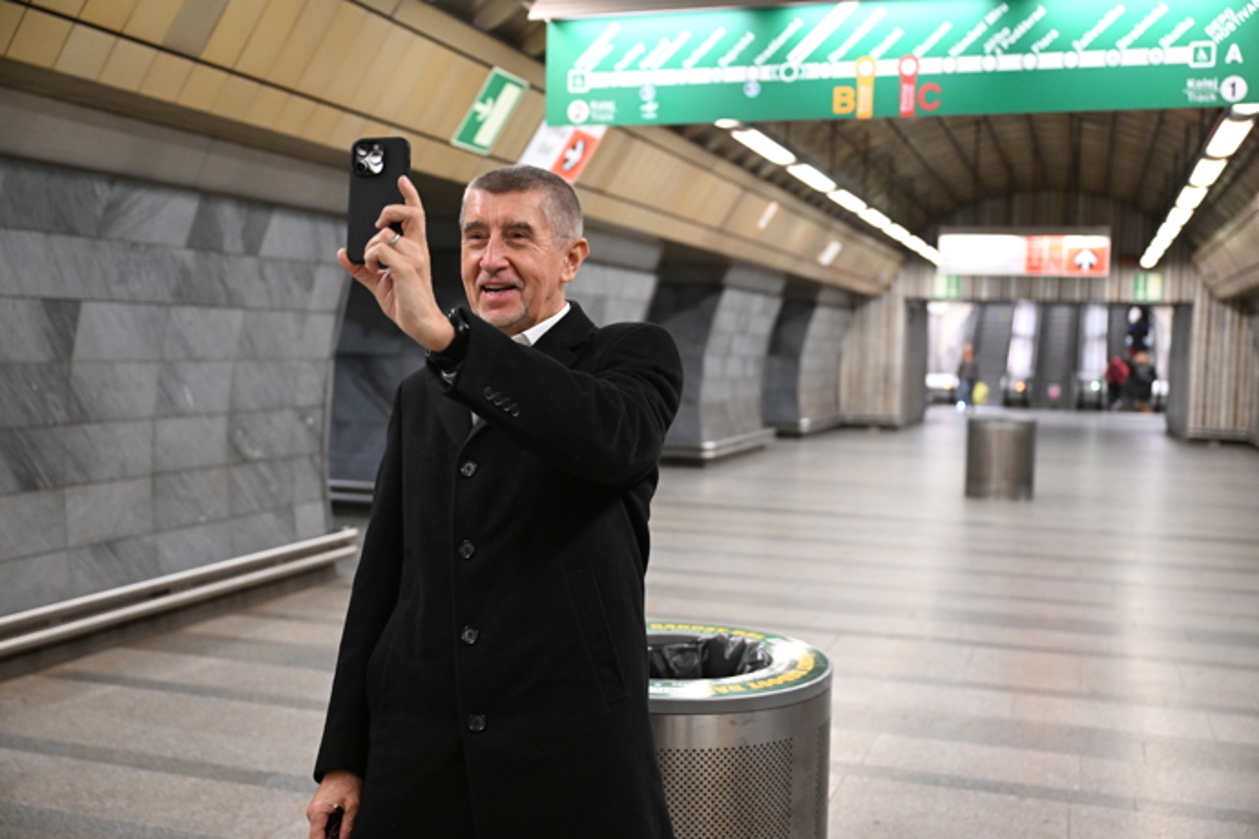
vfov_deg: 34.2
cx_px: 630
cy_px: 420
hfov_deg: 49.6
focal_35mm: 39
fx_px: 1364
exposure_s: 1/250
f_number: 2.8
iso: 5000
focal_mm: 39
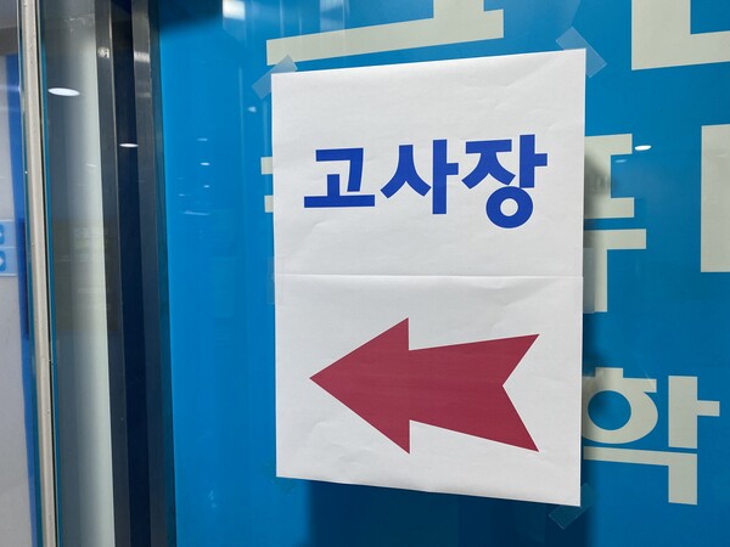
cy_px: 274
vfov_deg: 53.1
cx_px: 365
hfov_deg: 67.3
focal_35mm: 26
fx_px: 548
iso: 100
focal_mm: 4.25
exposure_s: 1/120
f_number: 1.8
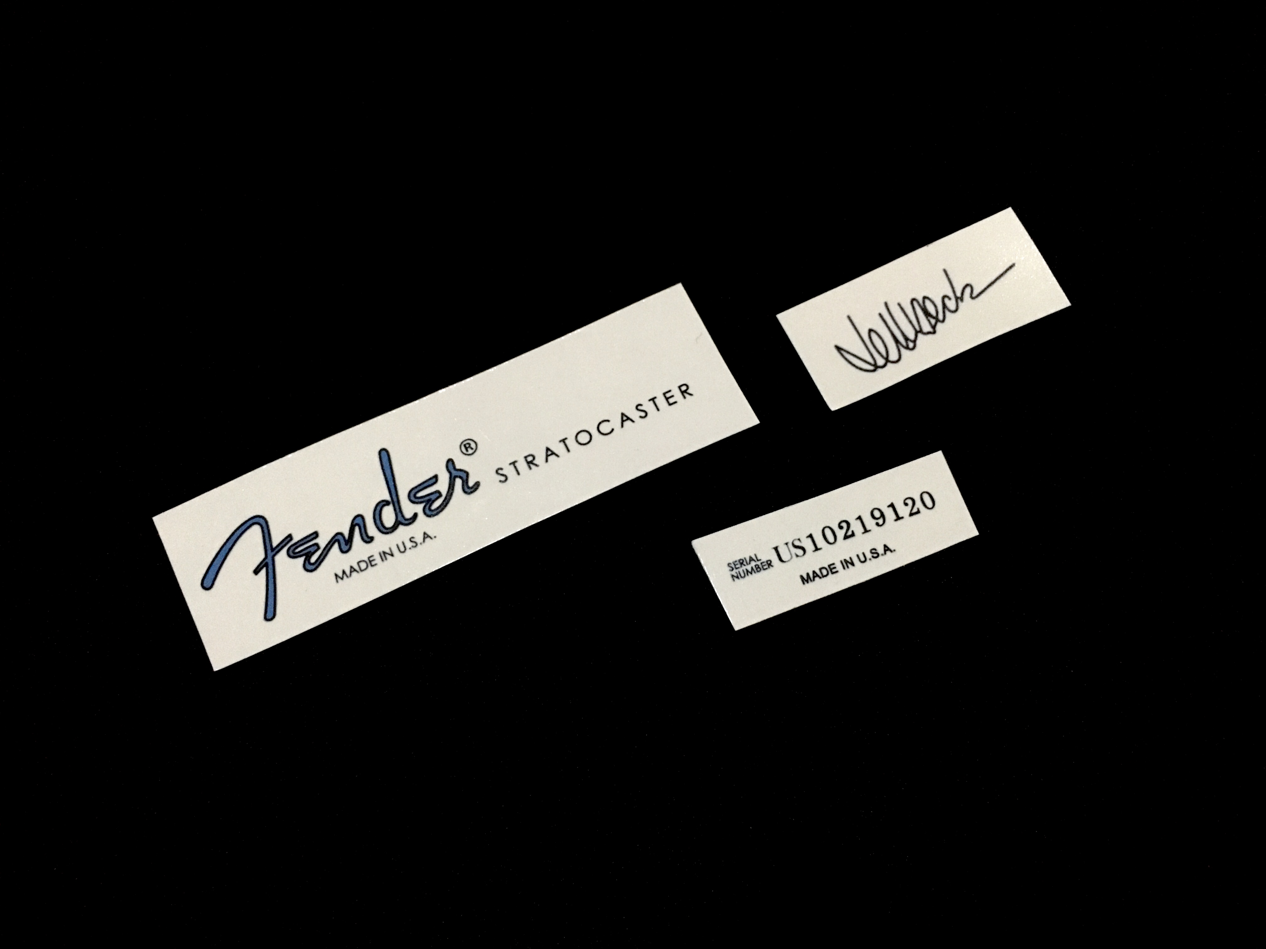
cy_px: 474
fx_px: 1061
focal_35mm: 29
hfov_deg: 61.7
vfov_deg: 48.2
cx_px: 633
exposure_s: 1/17
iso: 320
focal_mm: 4.15
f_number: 2.2
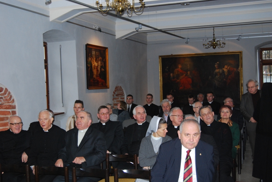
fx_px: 386
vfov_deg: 26.6
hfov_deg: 38.8
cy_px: 91
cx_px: 136
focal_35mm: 51
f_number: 4.5
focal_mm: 34
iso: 720
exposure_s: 1/60
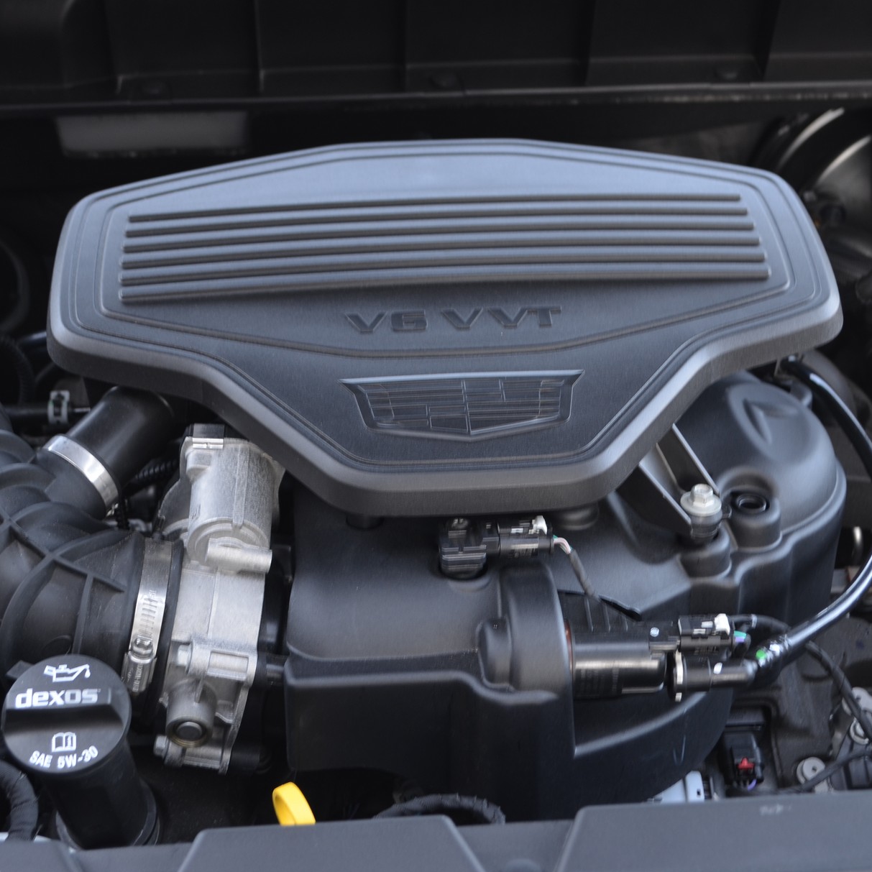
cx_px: 457
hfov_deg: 27.7
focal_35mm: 62
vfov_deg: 27.7
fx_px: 1767
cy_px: 435
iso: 200
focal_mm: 32
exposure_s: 1/20
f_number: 4.8
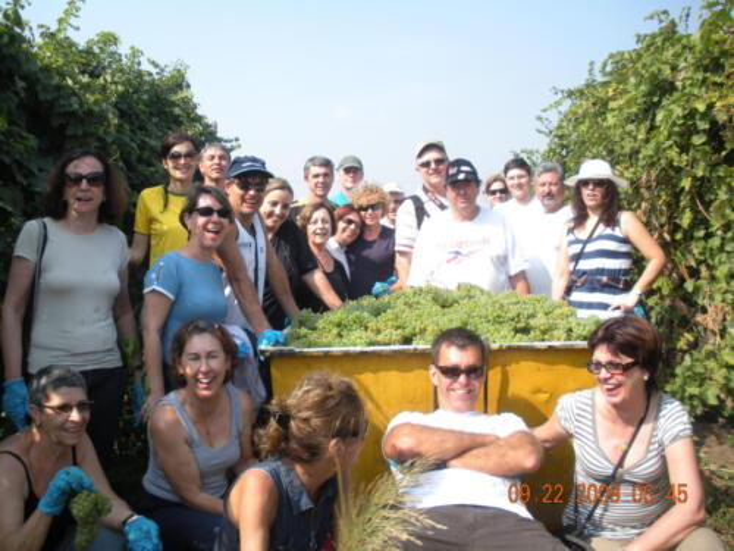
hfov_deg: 51.4
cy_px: 276
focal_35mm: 36
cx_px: 367
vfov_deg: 39.7
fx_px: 763
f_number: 3.5
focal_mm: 6.3
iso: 64
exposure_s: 1/250
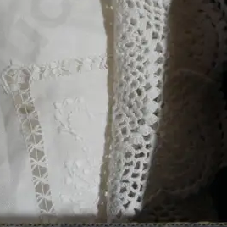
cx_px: 28
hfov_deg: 16.0
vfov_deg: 16.0
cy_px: 36
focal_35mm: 108
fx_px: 801
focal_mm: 16
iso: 200
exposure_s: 1/60
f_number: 3.6
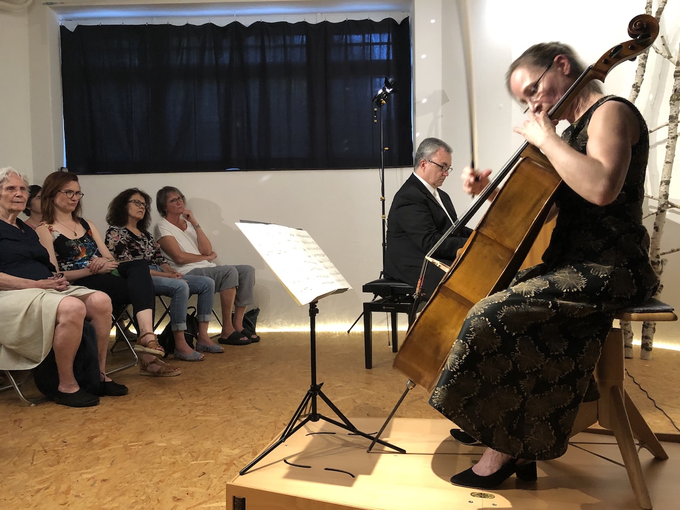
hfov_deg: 63.4
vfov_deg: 49.7
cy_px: 255
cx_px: 340
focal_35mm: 28
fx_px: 550
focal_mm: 4
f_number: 1.8
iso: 100
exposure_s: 1/13
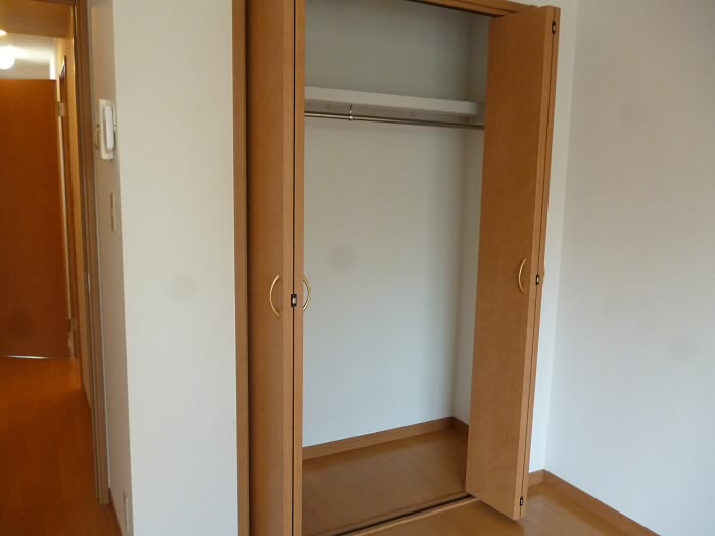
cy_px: 268
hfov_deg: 63.4
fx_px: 578
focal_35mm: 28
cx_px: 358
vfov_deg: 49.7
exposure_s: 1/25
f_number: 3.1
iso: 400
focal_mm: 5
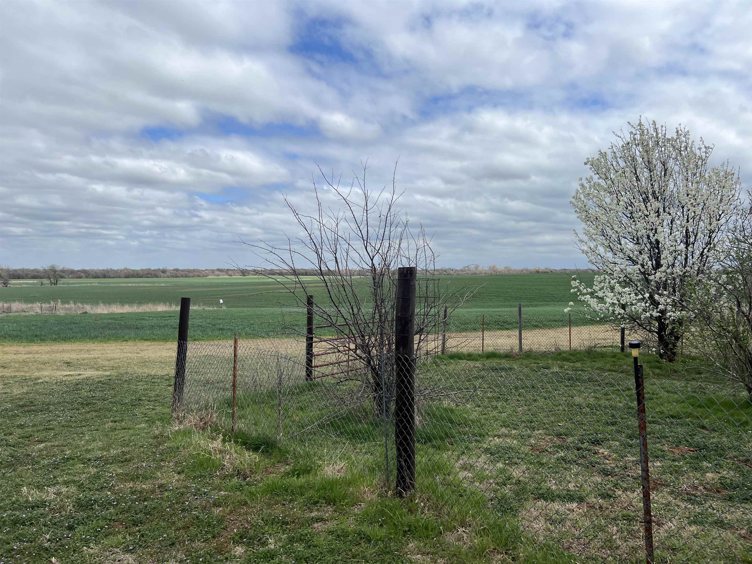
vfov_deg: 53.1
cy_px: 282
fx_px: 565
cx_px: 376
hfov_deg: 67.3
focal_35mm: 26
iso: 50
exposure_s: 1/6579
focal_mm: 5.7
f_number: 1.5
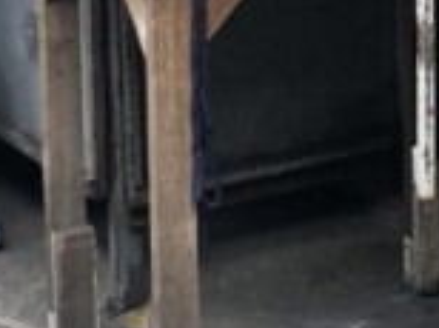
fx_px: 2292
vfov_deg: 7.8
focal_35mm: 181
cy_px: -355
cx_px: 395
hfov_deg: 10.9
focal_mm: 3.99
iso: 32
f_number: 1.8
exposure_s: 1/120
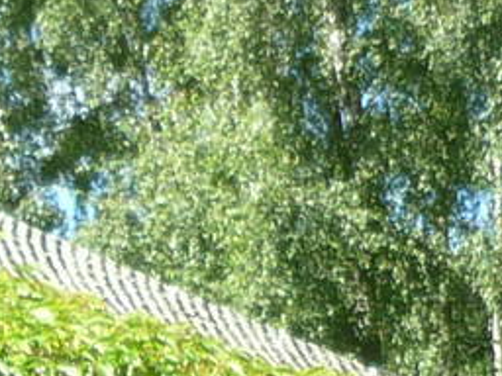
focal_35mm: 206
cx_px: -522
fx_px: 2987
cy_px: 1050
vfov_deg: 6.7
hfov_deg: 9.0
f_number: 2.8
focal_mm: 5.5
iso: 100
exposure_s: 1/320
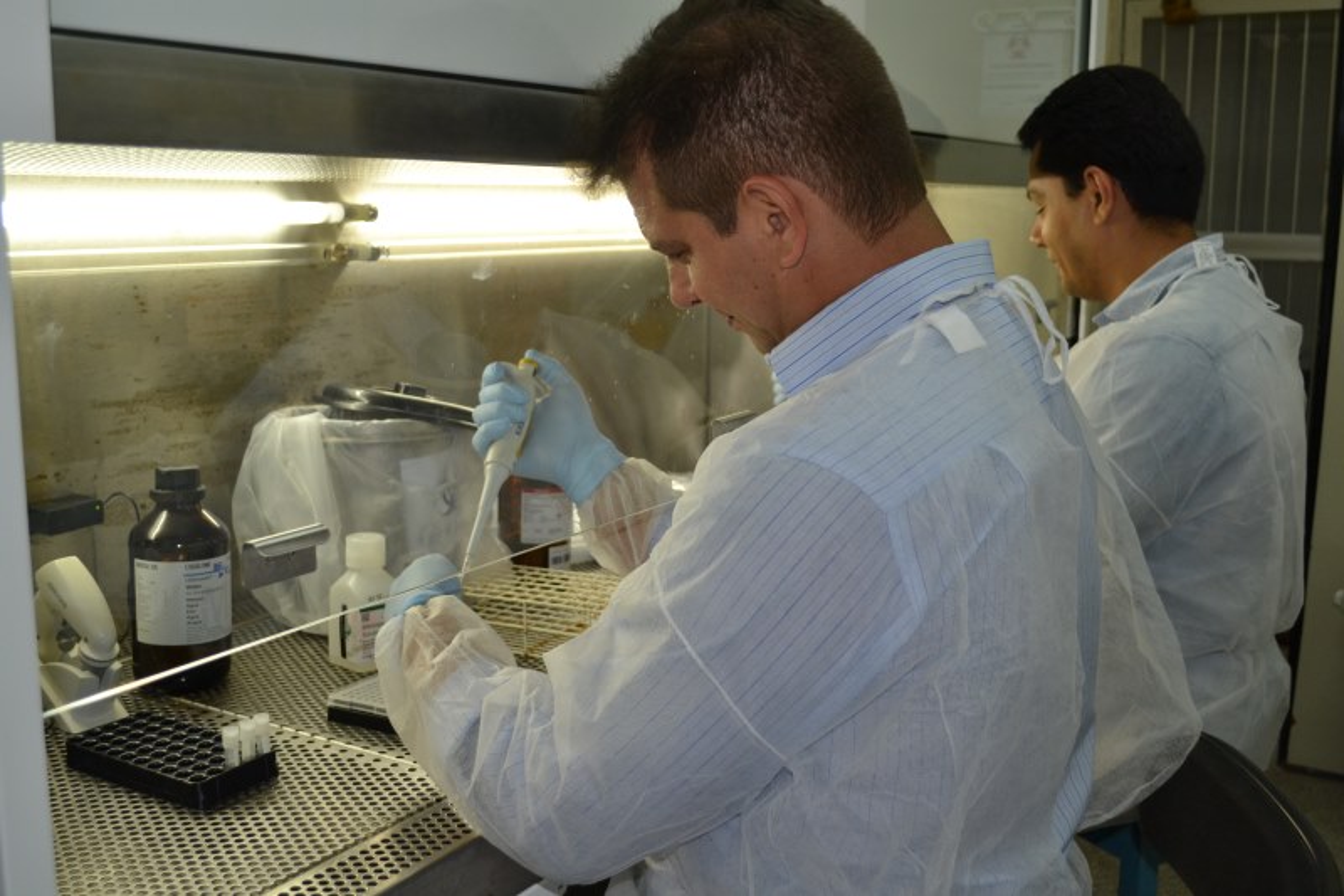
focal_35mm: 36
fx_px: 1344
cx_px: 672
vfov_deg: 36.9
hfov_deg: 53.1
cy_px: 448
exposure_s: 1/100
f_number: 4
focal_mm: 24
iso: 400
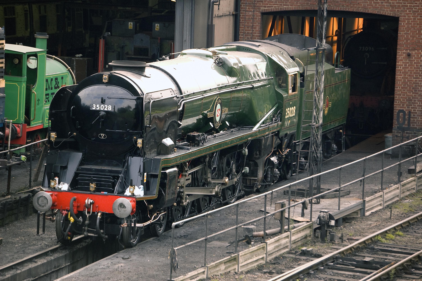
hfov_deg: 11.4
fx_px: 2108
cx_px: 211
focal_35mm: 180
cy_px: 140
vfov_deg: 7.6
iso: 800
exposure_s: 1/320
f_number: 5
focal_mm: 120
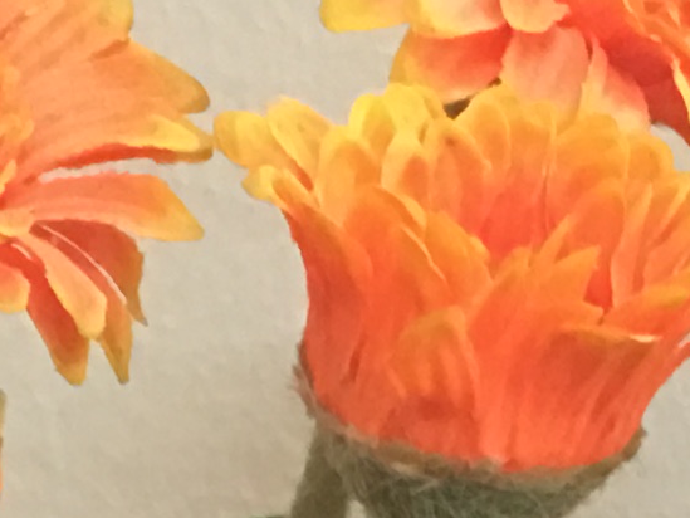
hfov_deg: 9.1
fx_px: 4247
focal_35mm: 213
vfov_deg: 6.6
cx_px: 1033
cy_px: 1315
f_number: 2.2
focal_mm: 4.15
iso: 100
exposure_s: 1/8
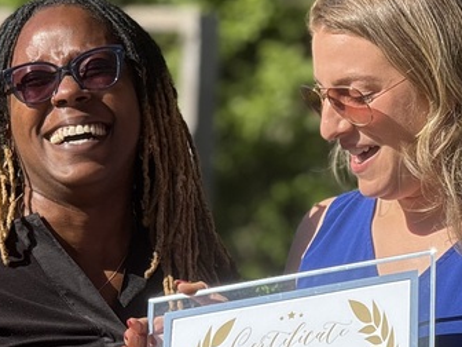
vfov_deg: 4.1
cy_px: 255
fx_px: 4885
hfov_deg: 5.4
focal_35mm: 366
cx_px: 287
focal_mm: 15.66
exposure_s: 1/533
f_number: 2.8
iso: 50
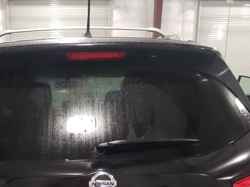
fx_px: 404
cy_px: 184
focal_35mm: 56
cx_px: 72
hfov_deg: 33.9
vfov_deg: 24.9
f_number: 1.5
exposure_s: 1/30
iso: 288
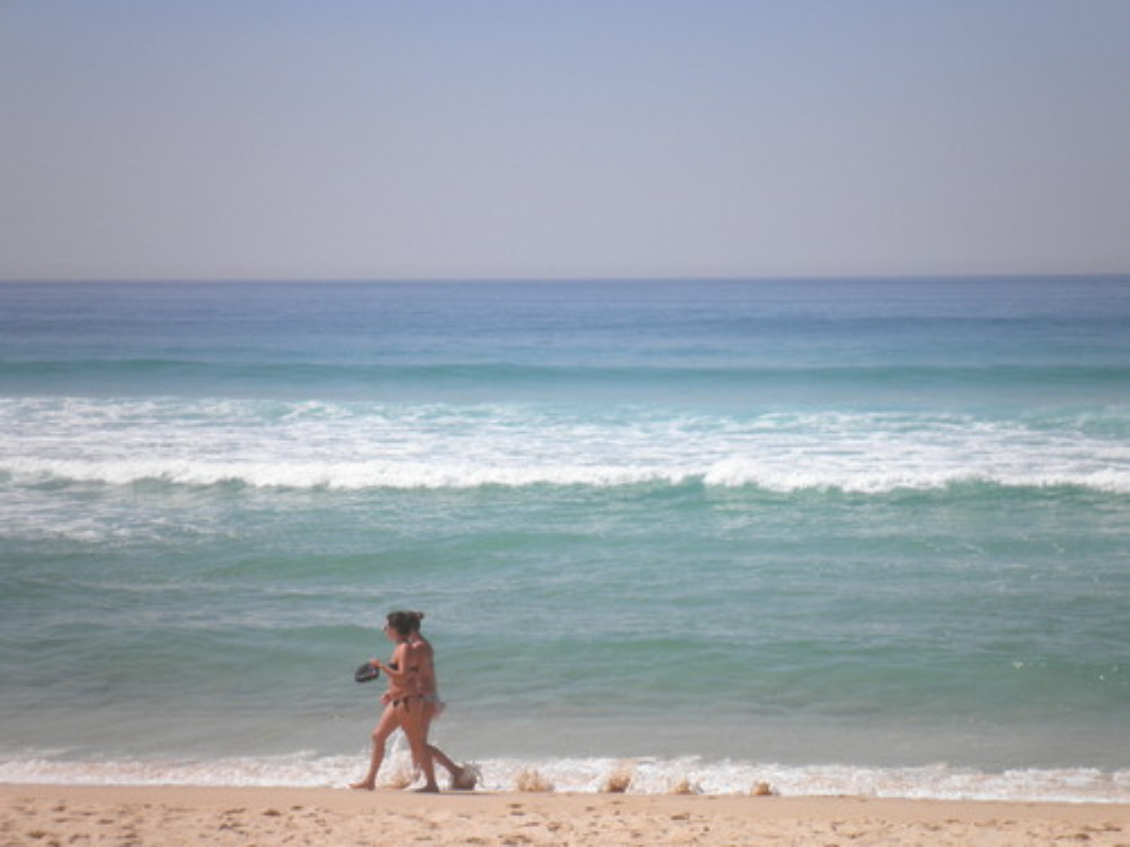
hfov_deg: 21.8
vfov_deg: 16.4
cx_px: 565
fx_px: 2938
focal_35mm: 90
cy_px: 424
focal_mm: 16
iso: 64
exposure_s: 1/640
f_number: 5.4
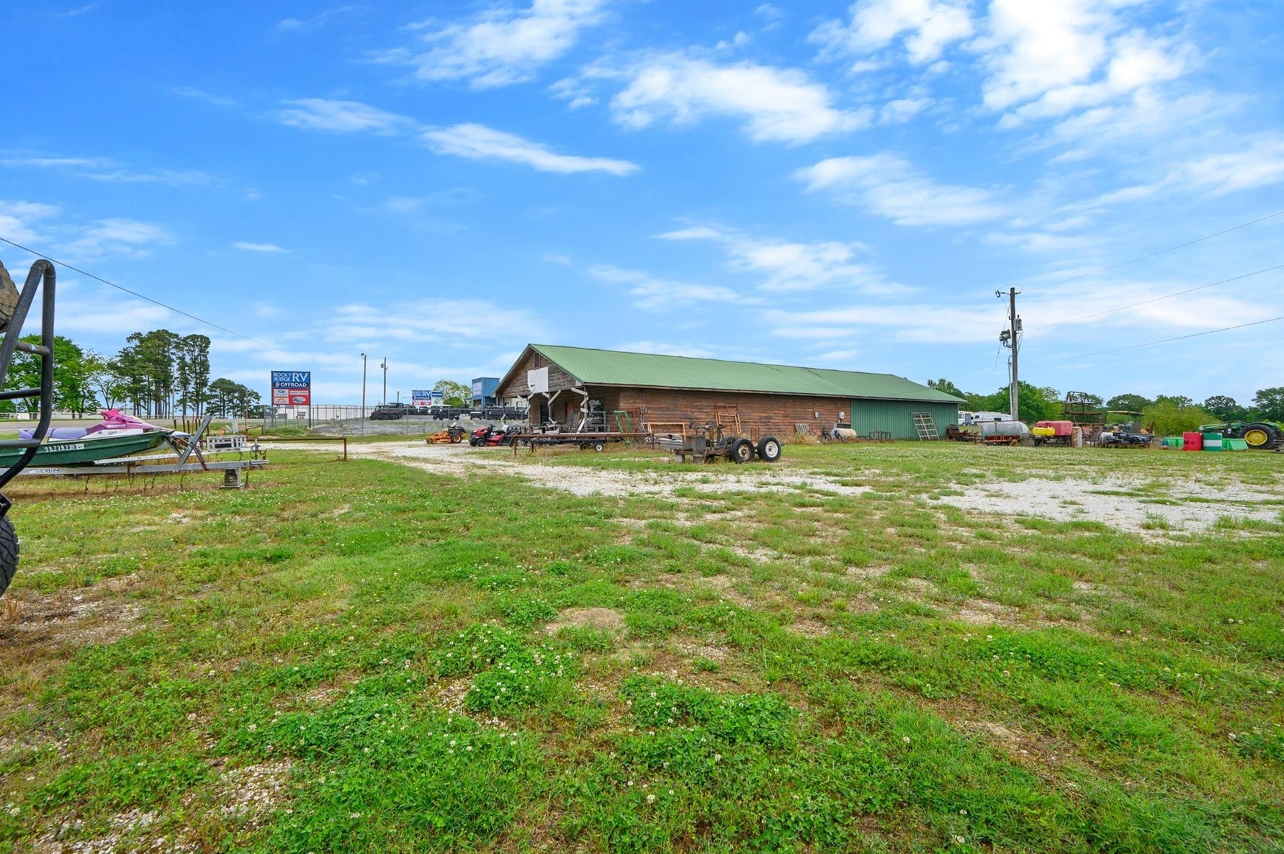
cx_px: 618
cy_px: 429
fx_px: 570
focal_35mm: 16
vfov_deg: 73.7
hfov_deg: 96.7
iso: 250
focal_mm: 14
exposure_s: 1/250
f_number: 9
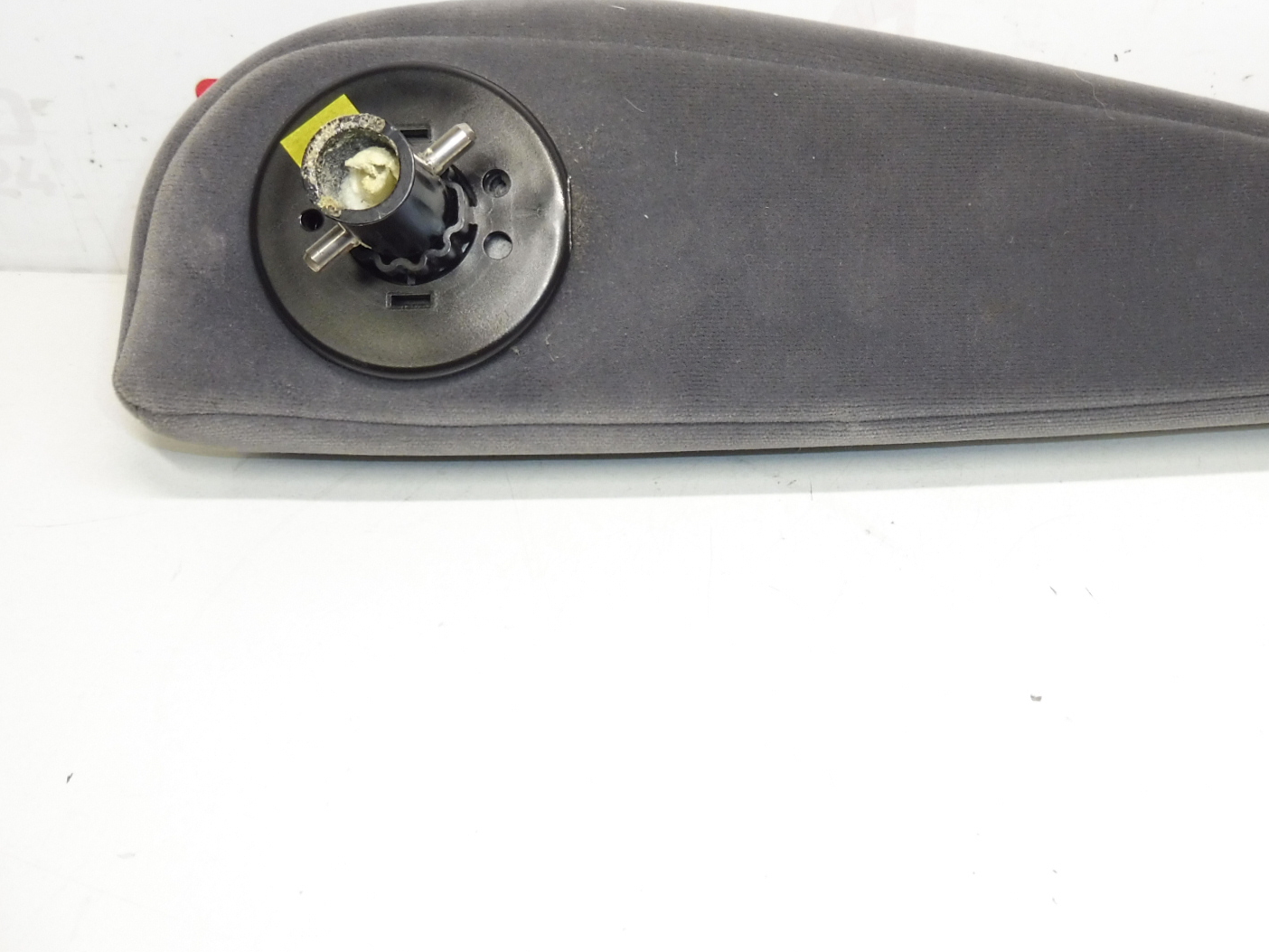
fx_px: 1283
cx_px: 815
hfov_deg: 51.9
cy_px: 364
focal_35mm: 35
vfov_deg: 40.5
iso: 200
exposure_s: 1/60
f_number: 3.5
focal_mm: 4.3
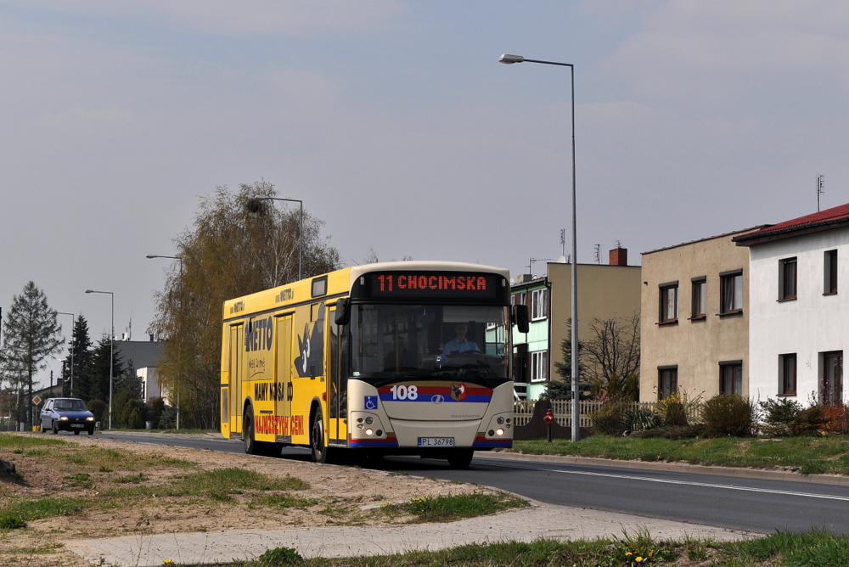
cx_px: 424
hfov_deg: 24.6
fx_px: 1947
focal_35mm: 82
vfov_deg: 16.6
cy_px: 284
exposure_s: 1/640
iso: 200
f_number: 13
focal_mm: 55
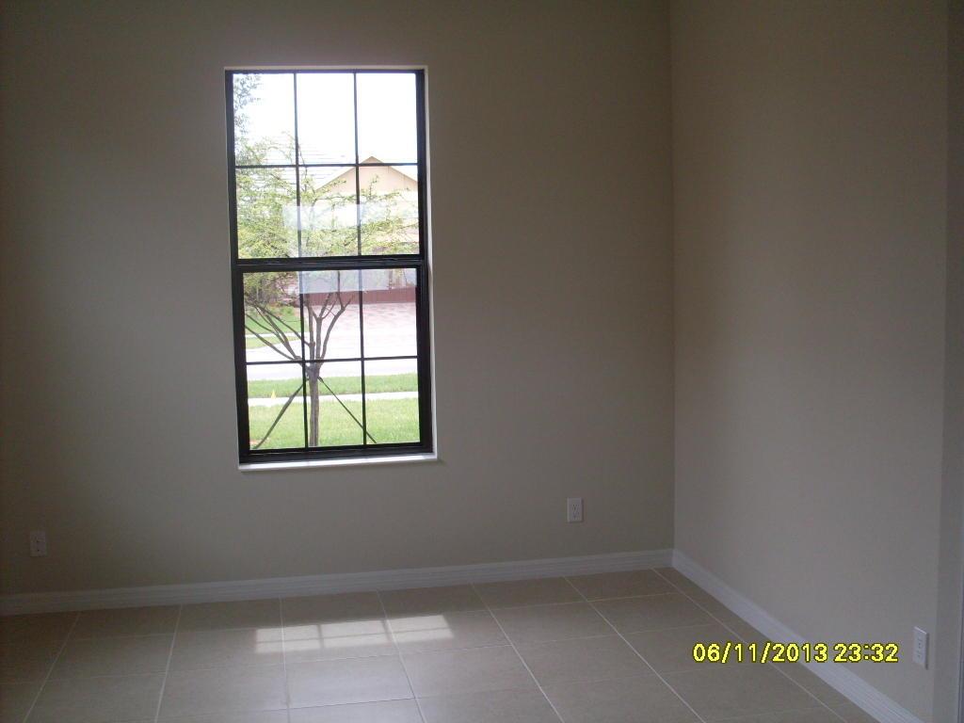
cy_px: 362
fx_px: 1058
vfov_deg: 37.7
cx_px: 482
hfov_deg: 49.0
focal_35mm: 38
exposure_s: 1/125
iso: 80
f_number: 2.8
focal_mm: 6.3
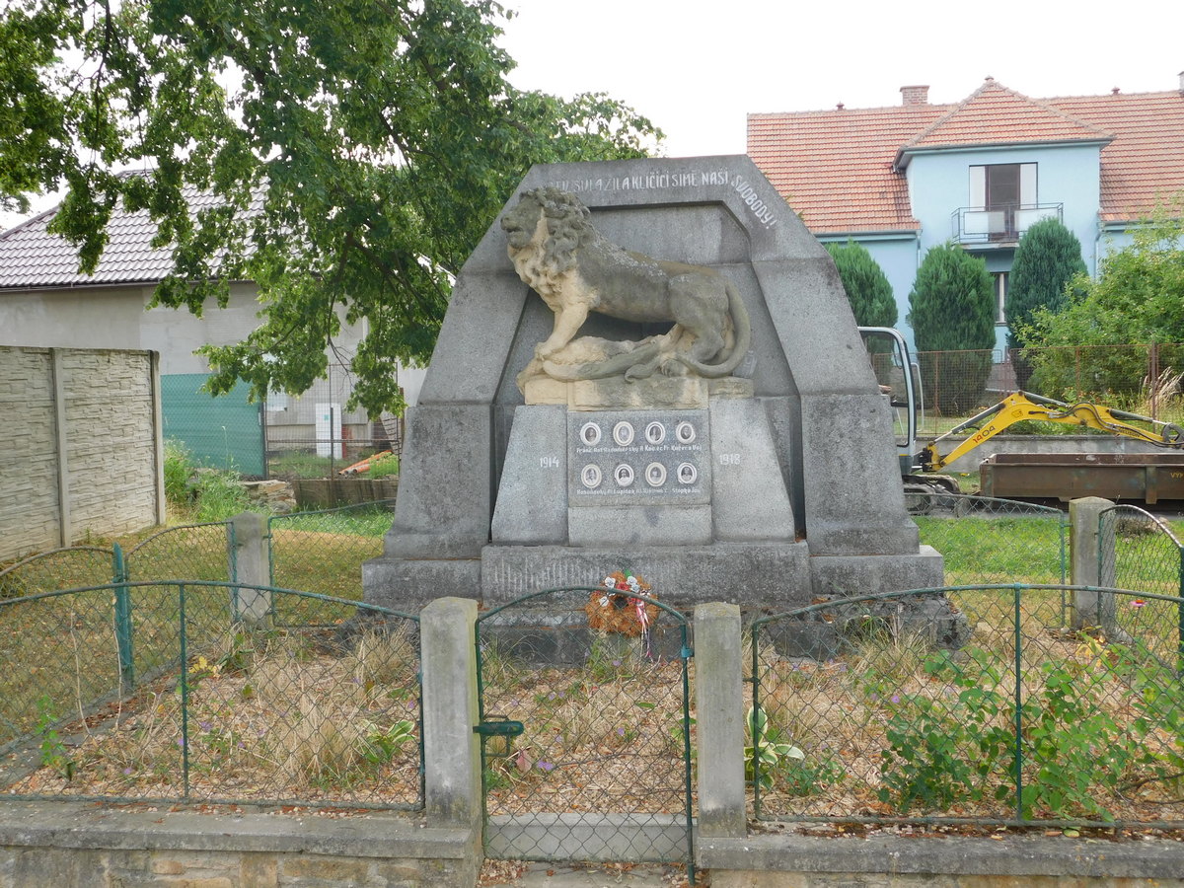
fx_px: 1231
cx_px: 592
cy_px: 444
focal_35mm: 36
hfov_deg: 51.4
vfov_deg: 39.7
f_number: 3.5
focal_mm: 6.3
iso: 125
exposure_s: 1/200
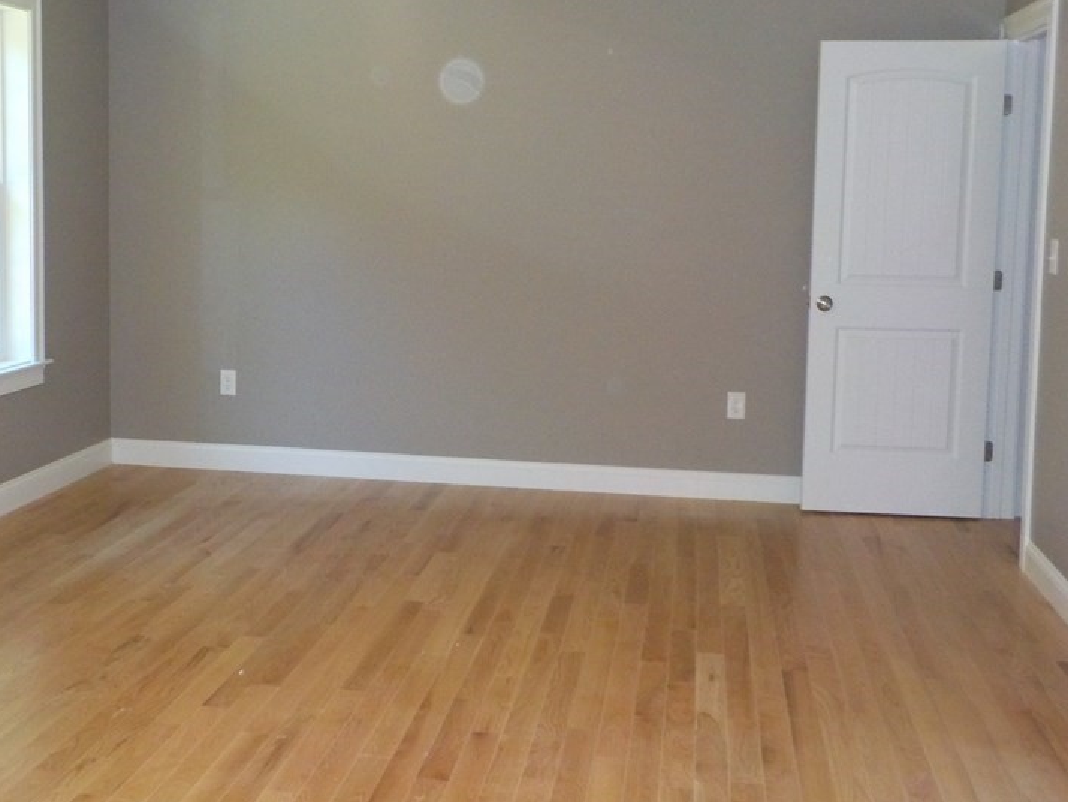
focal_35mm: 43
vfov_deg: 33.5
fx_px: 1327
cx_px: 422
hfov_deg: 43.6
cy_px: 329
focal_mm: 4.1
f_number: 3.3
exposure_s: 1/30
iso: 280
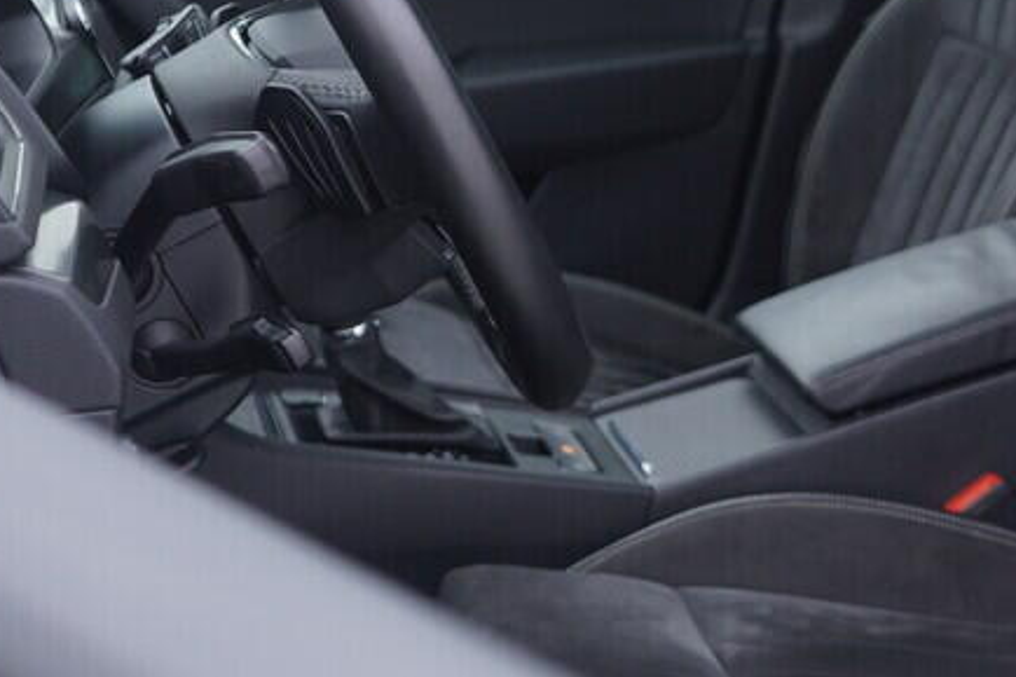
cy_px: 165
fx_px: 2398
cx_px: 979
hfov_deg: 23.1
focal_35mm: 85
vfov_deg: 16.0
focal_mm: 24
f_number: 2.8
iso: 125
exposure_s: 1/40
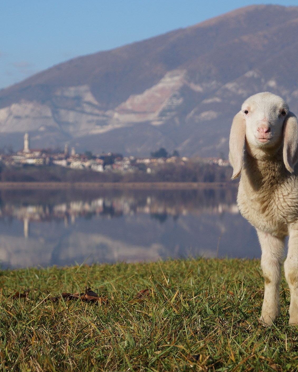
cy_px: 179
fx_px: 1188
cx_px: 135
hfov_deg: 14.3
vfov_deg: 17.8
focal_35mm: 108
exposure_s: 1/1250
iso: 200
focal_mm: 45
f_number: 5.6
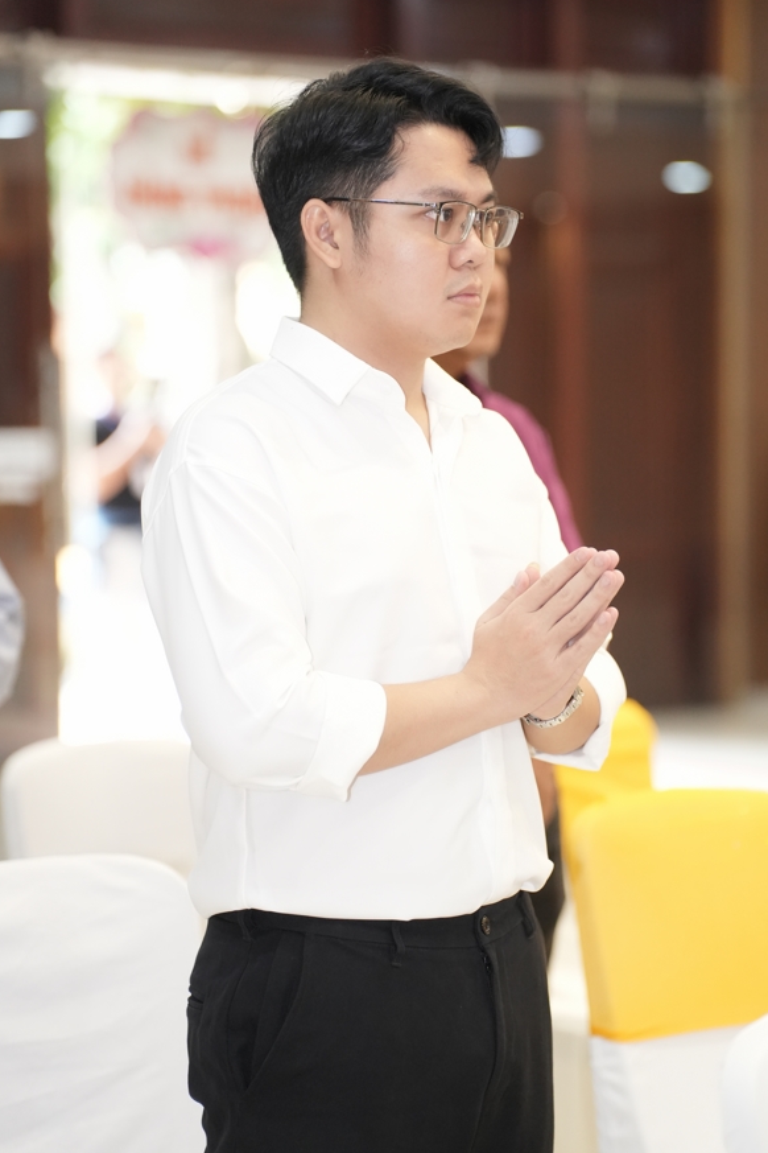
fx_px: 3680
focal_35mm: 115
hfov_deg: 11.9
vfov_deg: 17.8
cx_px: 422
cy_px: 574
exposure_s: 1/200
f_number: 2.8
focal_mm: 103
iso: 4000
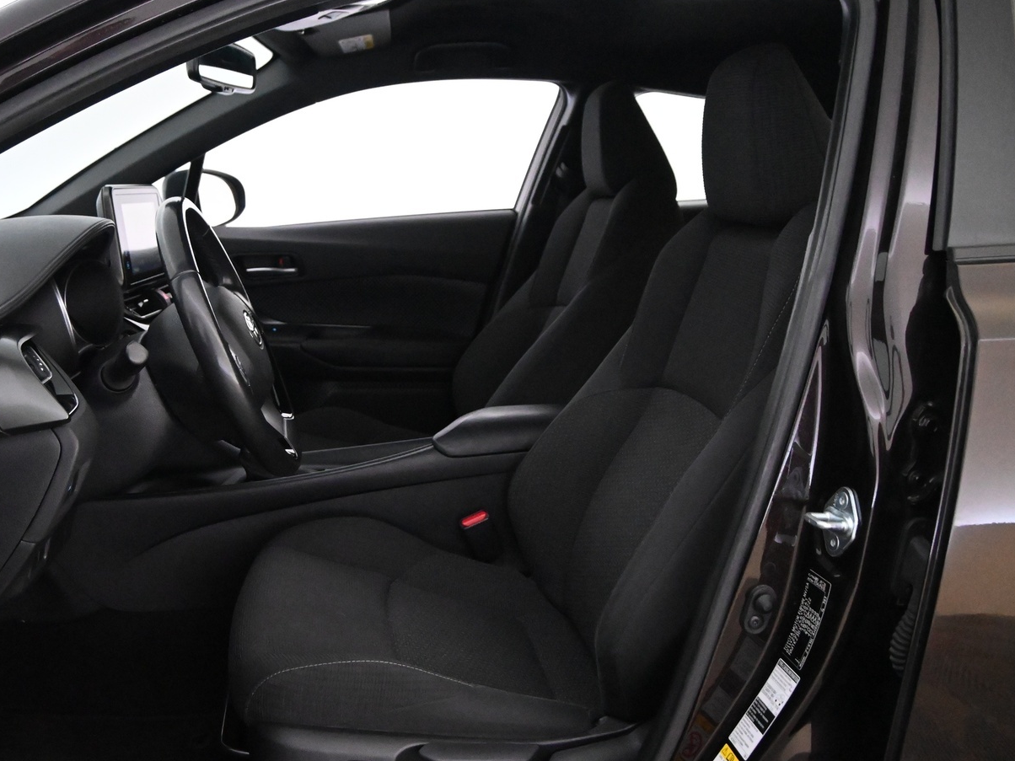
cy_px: 434
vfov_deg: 15.2
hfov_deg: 20.2
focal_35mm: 97
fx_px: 2844
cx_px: 362
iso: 8000
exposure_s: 1/125
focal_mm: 50
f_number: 7.1
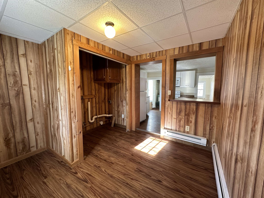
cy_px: 99
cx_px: 132
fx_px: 107
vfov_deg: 85.7
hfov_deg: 102.1
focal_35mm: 14
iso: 200
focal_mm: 2.22
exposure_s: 1/60
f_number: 2.2
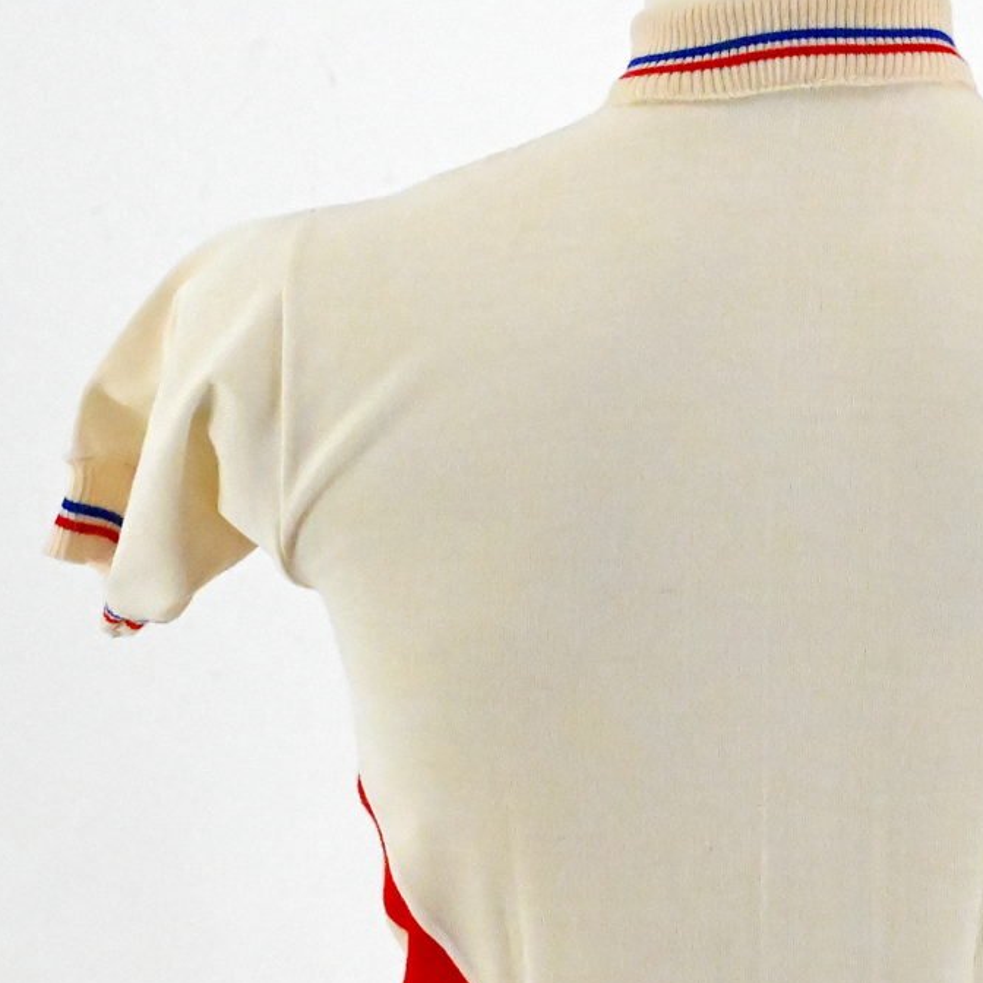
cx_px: 787
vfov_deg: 10.2
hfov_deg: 10.3
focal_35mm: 170
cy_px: 933
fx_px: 5462
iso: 20000
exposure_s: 1/640
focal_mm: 70
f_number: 20
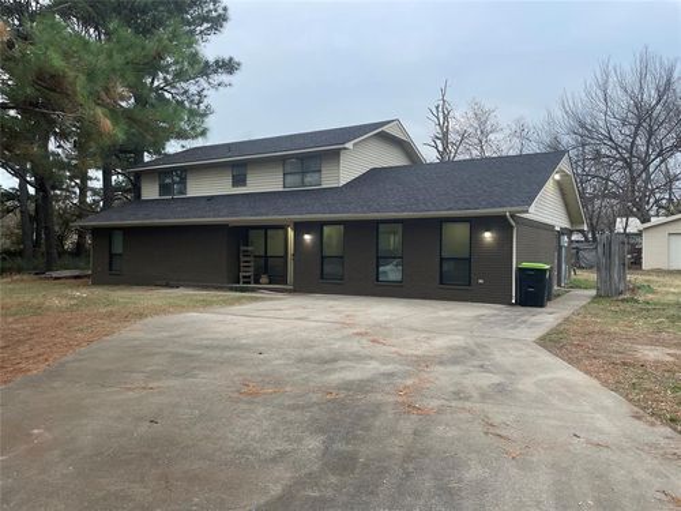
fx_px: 511
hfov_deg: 67.3
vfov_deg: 53.1
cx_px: 340
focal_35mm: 26
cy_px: 256
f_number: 1.6
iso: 64
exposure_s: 1/121
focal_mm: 4.2
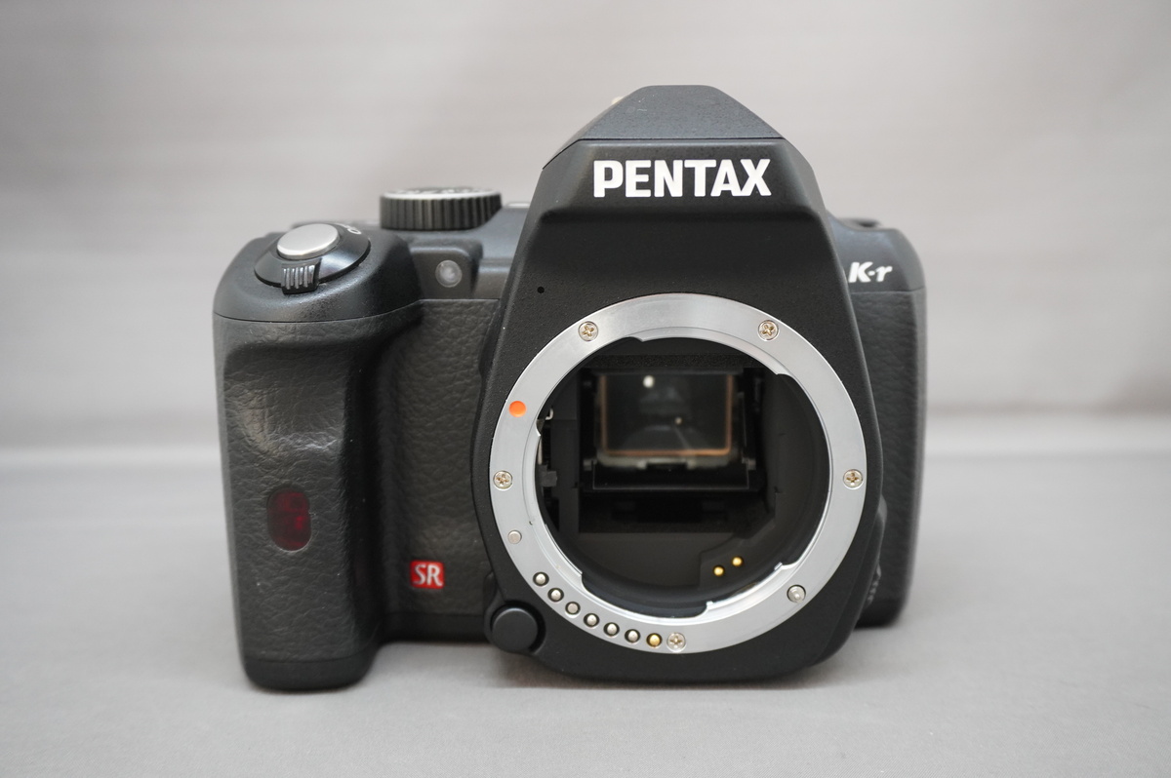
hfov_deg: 53.2
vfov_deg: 36.8
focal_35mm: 36
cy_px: 389
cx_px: 586
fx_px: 1170
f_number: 5.6
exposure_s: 1/40
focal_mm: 24
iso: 1250
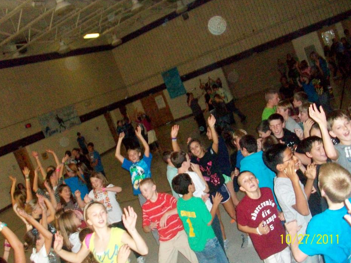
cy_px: 128
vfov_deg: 38.7
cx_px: 169
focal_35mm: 37
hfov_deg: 50.1
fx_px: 375
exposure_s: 1/125
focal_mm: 5.7
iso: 640
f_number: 2.8
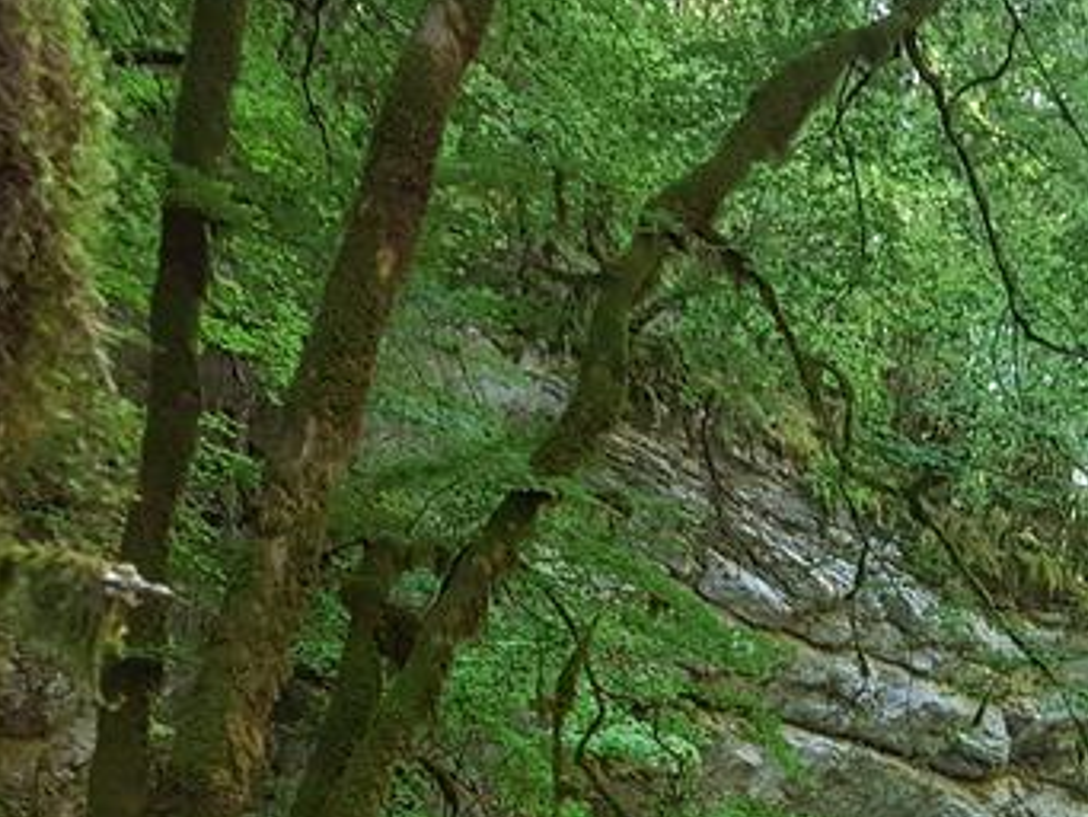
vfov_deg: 22.5
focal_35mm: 61
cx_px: 1193
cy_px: 935
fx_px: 1918
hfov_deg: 28.7
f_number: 1.7
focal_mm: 4.2
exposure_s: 1/50
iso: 160
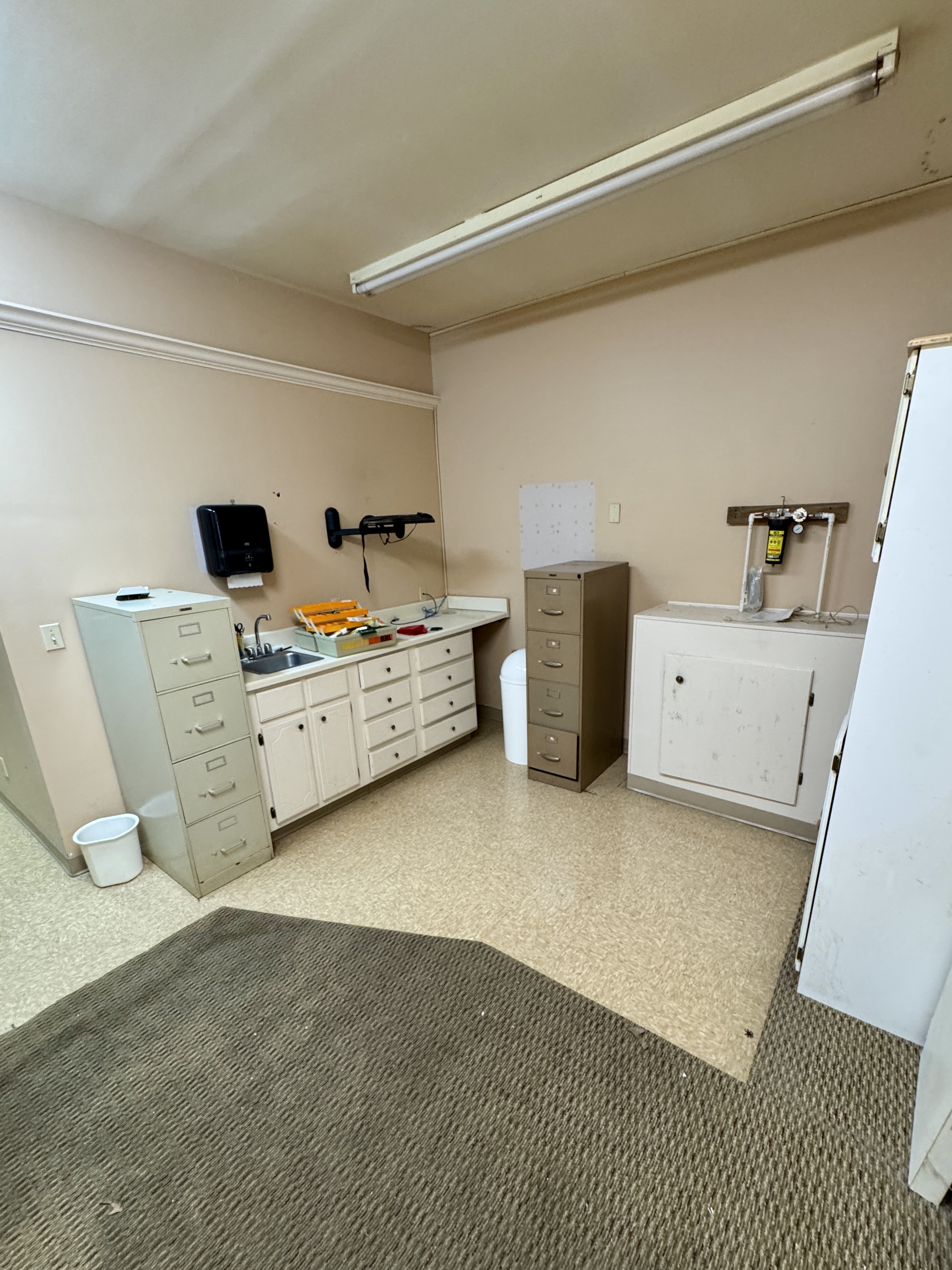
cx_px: 506
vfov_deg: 98.0
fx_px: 550
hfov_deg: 81.6
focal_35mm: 15
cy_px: 679
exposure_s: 1/60
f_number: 2.2
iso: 250
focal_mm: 2.22
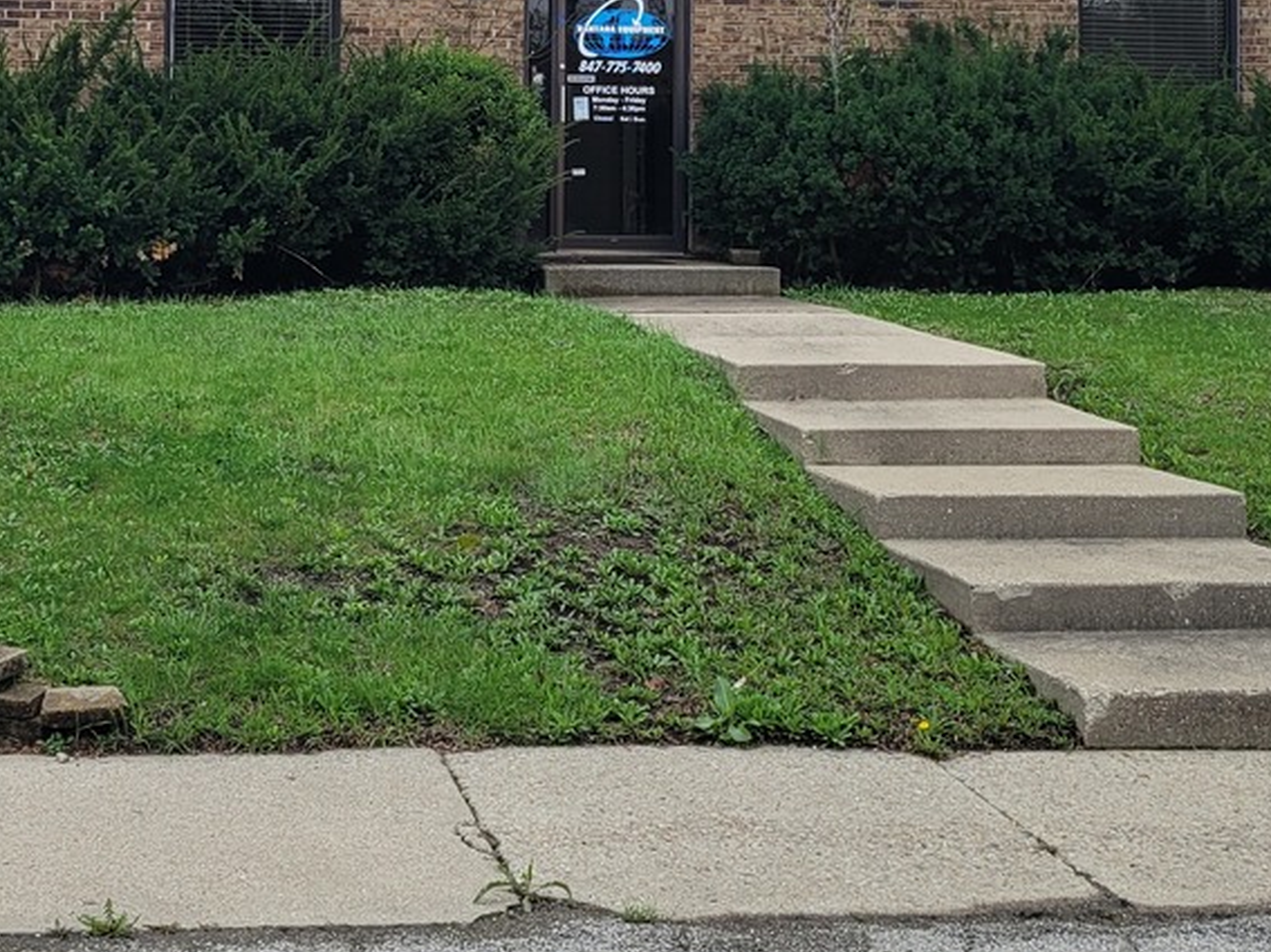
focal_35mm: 66
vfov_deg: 21.6
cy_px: 45
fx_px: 2423
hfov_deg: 28.9
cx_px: 314
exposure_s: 1/1067
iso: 40
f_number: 1.8
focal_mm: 5.4
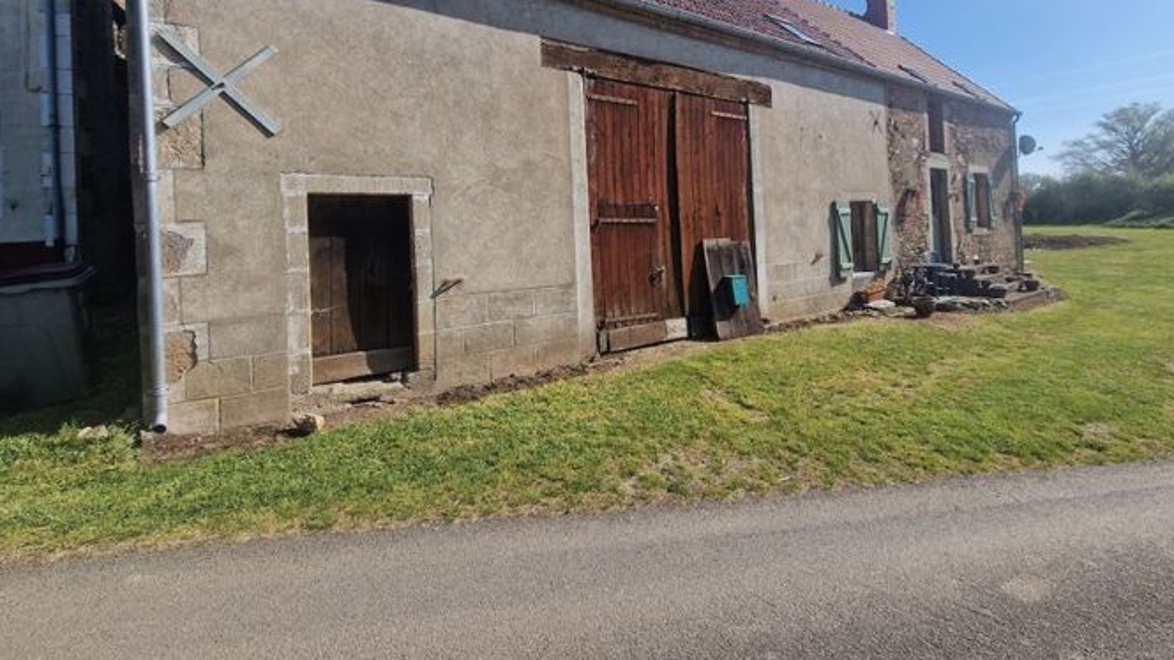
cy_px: 222
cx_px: 621
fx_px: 467
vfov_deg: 68.6
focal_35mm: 15
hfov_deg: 102.9
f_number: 2.2
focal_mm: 2.2
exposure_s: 1/2208
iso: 50
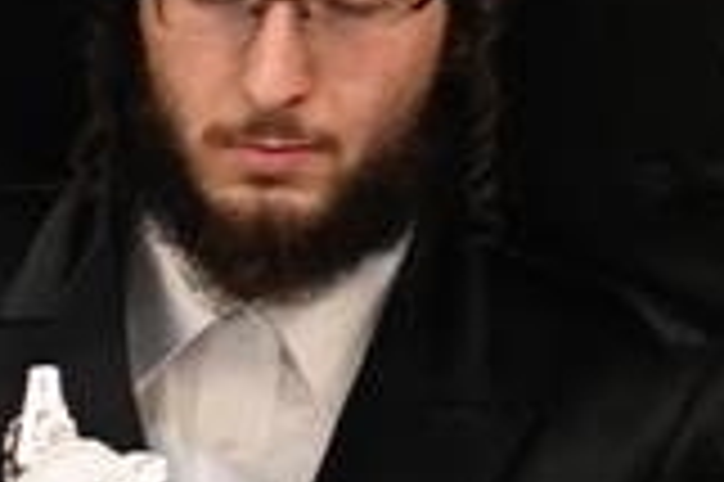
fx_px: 12777
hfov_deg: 3.2
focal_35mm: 636
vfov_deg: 2.2
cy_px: 101
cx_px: 526
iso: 4000
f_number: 4.5
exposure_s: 1/200
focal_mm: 100
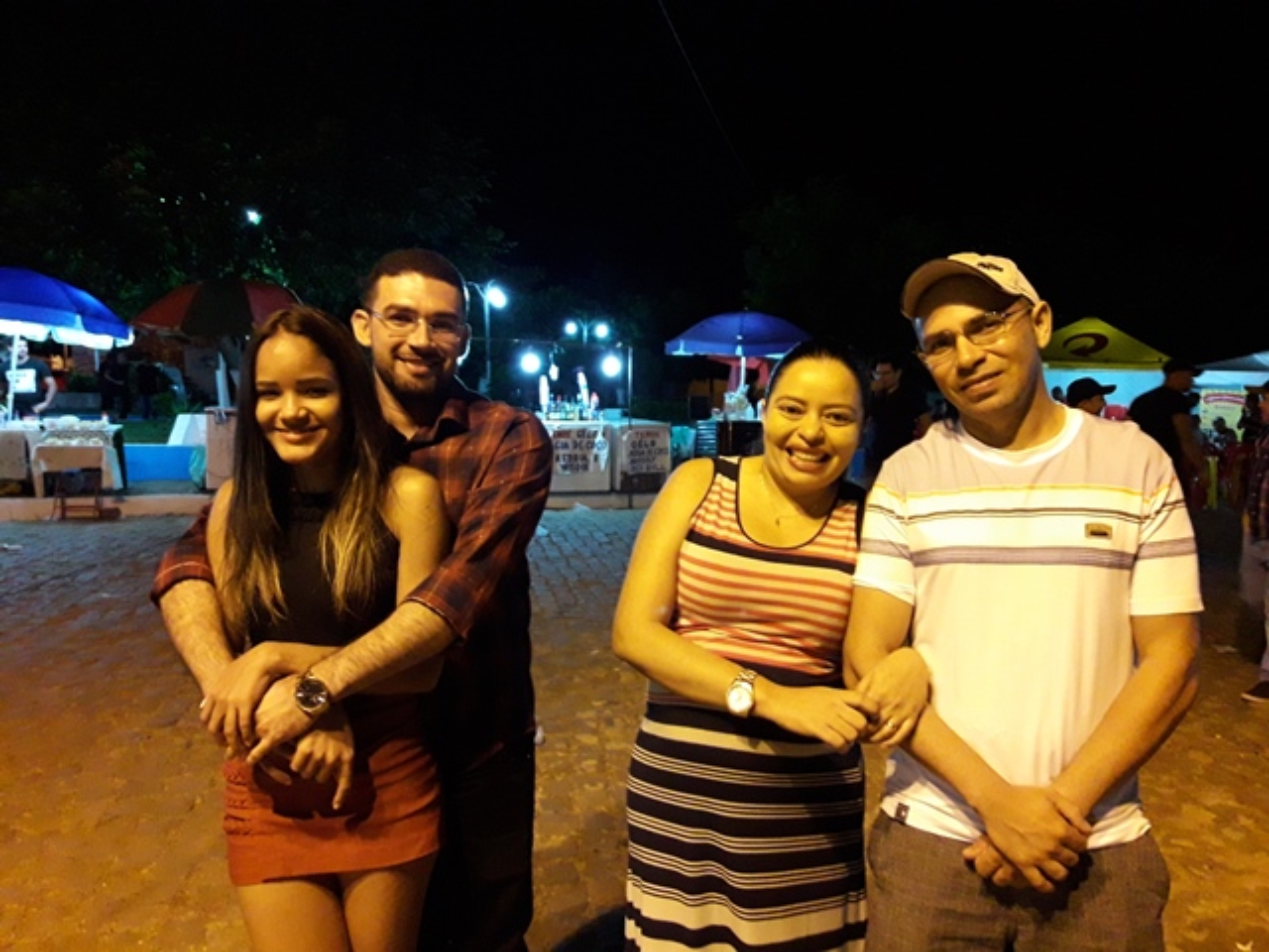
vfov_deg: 49.7
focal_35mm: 28
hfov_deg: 63.4
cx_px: 634
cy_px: 476
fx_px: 1026
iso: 320
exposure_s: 1/24
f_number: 1.9
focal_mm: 3.7
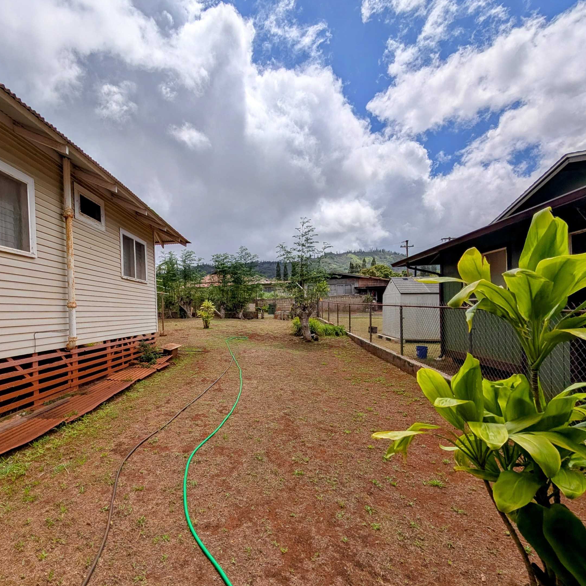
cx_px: 220
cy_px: 310
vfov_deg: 91.0
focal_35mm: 15
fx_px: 287
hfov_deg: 89.3
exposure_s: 1/8333
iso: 55
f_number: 1.7
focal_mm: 2.02
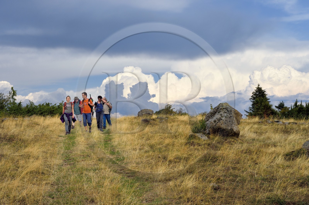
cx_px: 154
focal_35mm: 70
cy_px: 102
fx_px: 600
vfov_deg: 19.4
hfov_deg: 28.9
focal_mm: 70
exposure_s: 1/400
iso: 400
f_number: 16
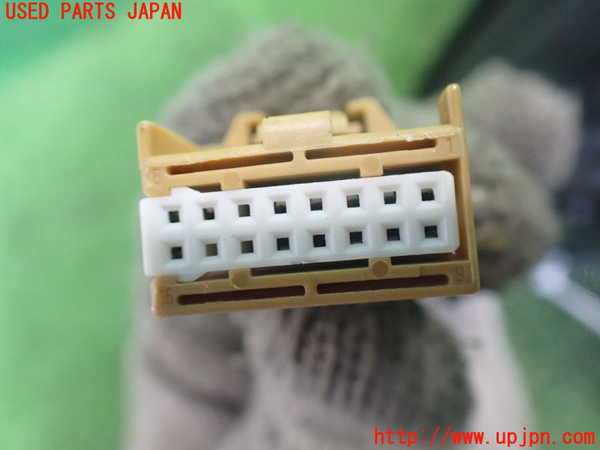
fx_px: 520
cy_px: 225
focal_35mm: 30
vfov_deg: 46.8
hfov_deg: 60.0
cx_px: 300
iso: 800
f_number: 2.3
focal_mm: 5.4
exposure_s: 1/50
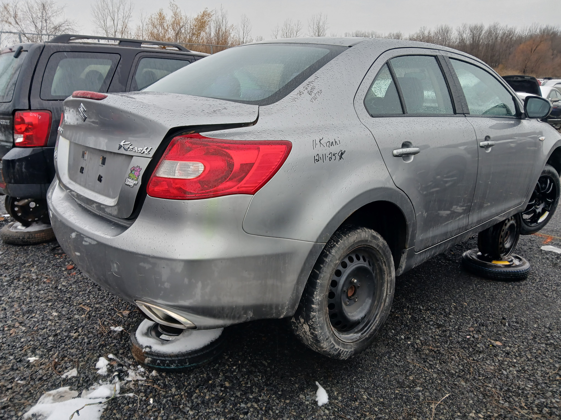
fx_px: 421
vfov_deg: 53.1
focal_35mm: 26
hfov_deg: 67.3
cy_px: 210
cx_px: 280
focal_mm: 3.98
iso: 25
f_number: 1.8
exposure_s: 1/60
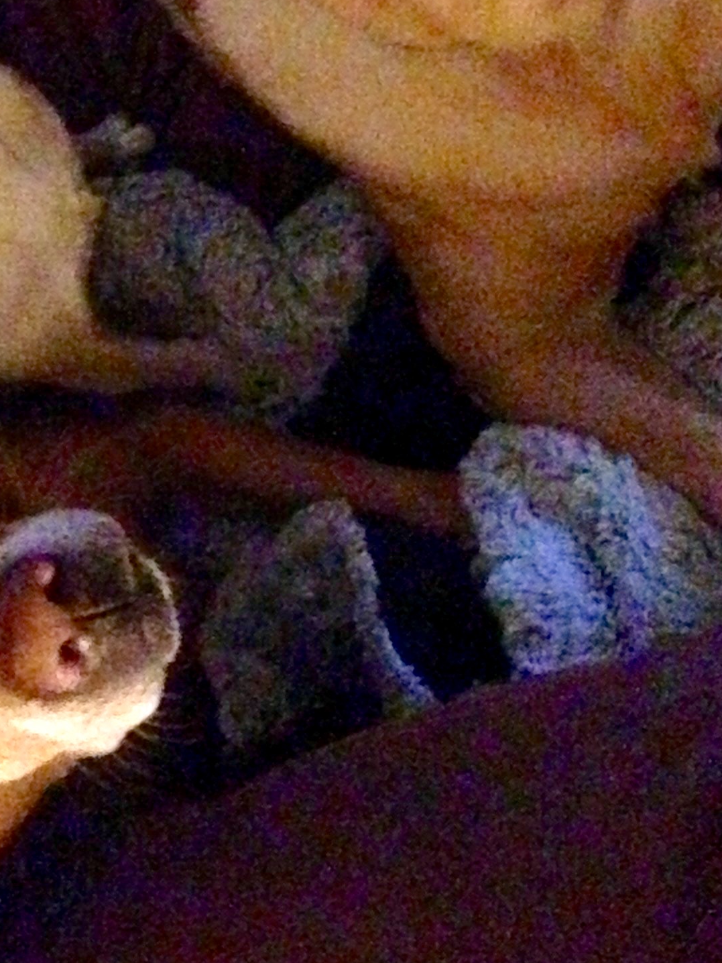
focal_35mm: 75
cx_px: 170
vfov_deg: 25.8
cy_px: 304
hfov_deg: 19.5
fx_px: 2086
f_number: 2.4
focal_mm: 4.12
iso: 3200
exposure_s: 1/15
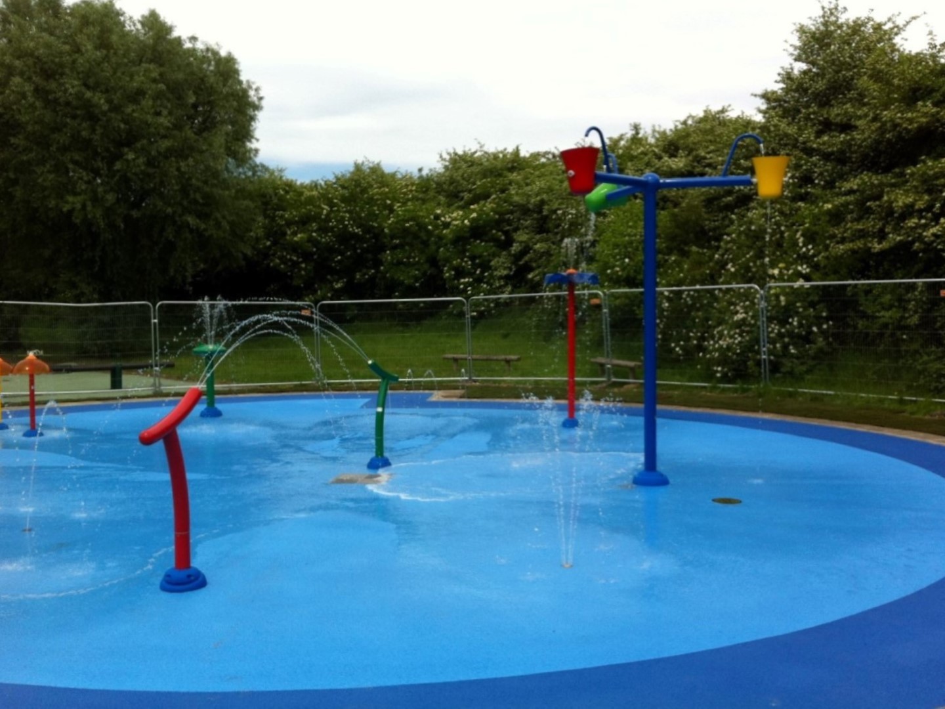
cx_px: 472
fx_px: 955
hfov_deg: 52.6
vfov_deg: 40.7
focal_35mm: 35
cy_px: 354
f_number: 2.8
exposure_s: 1/1077
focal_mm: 3.85
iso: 80
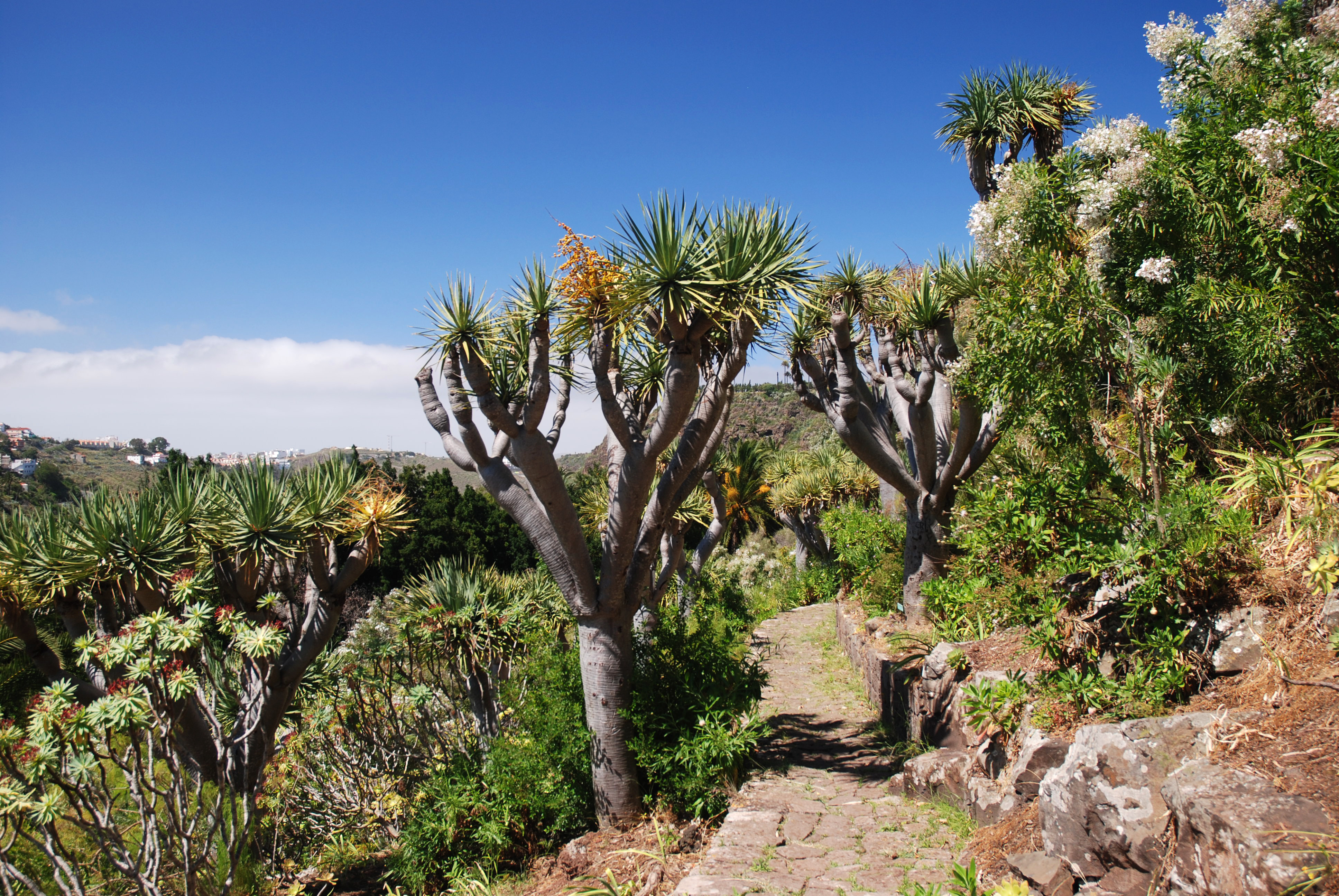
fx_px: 1229
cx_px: 670
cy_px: 448
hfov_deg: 57.2
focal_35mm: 33
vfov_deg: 40.1
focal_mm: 22
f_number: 5.6
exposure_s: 1/125
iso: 100
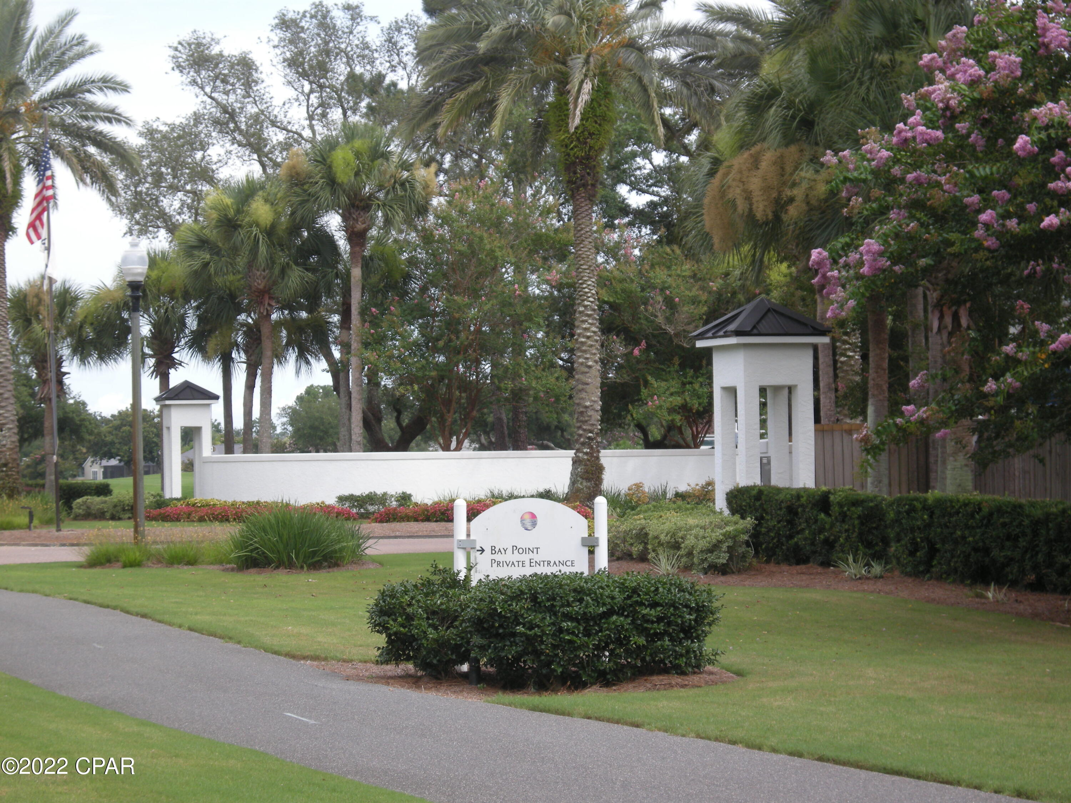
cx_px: 536
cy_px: 402
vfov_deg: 16.2
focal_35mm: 91
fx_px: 2815
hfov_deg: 21.5
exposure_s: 1/161
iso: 64
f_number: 4.8
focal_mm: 19.4
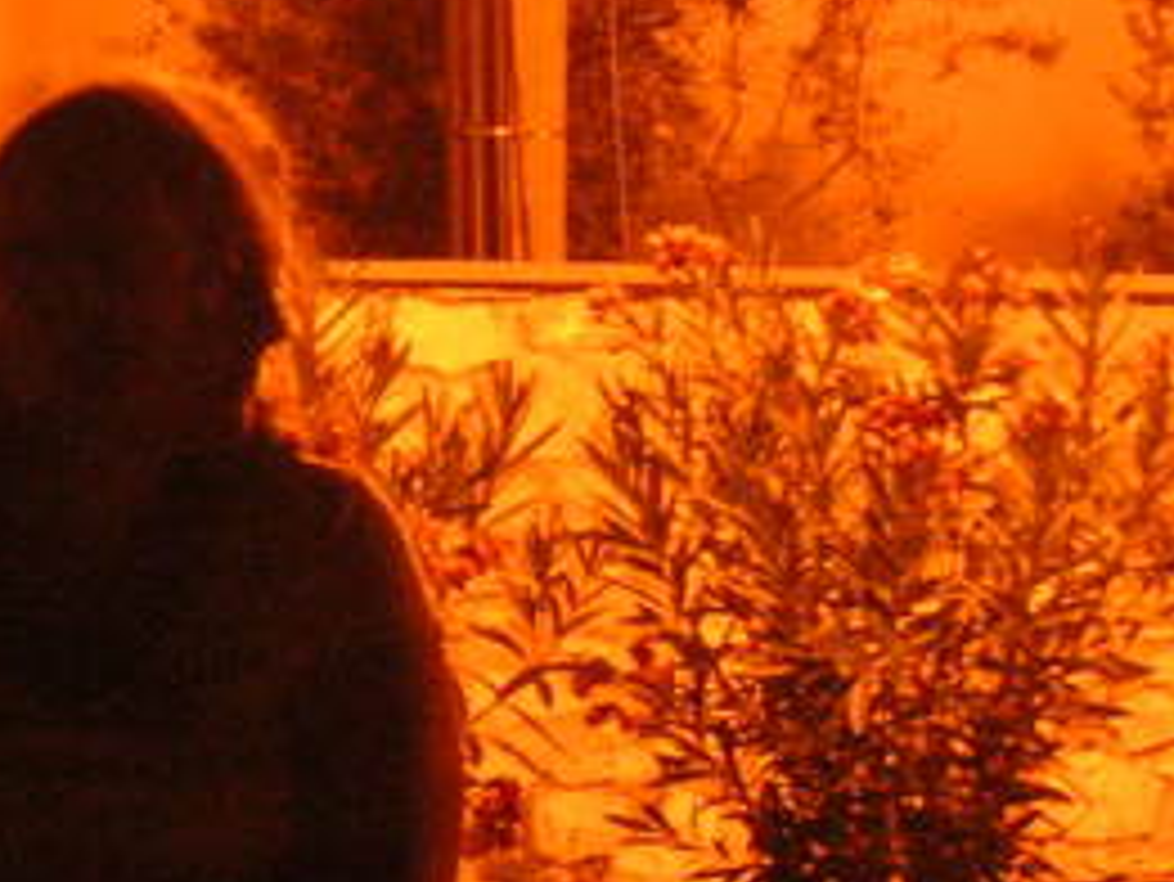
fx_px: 10926
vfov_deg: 4.6
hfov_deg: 6.1
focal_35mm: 322
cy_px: 486
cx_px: -549
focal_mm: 17.1
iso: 160
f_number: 5
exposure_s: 4
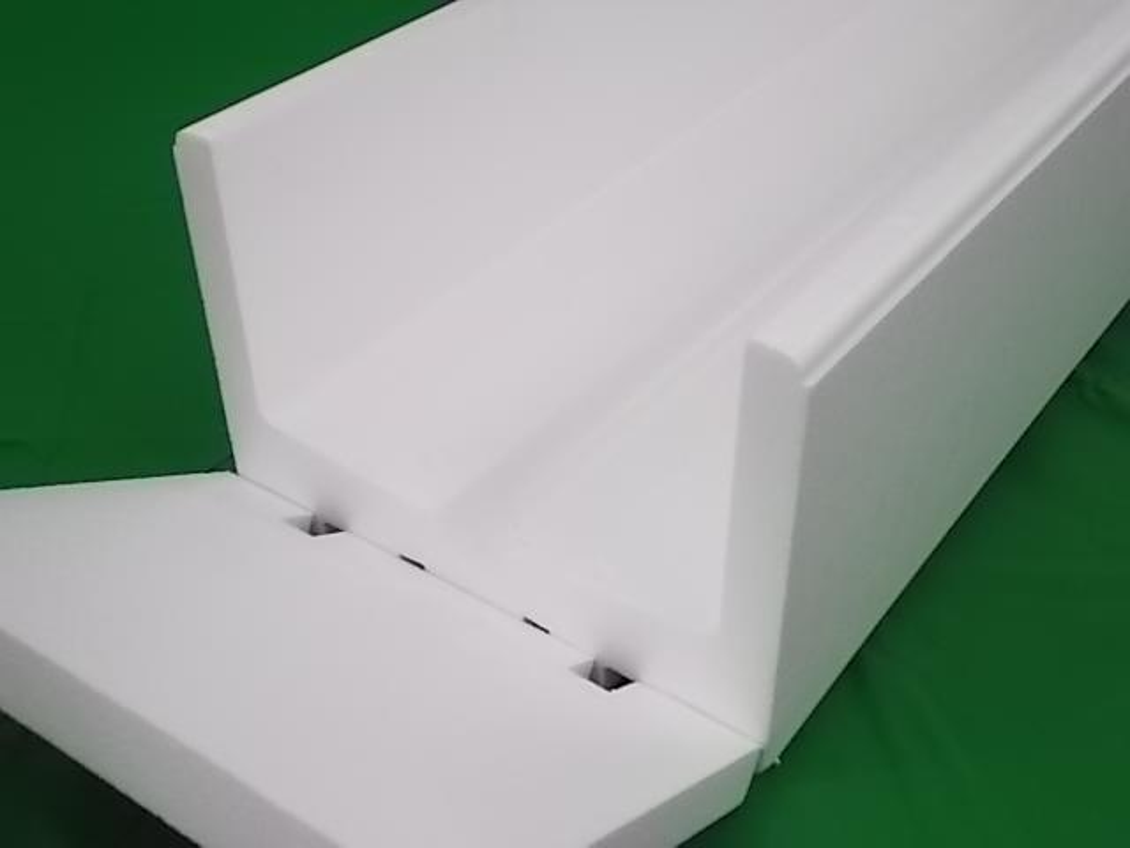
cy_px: 424
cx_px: 565
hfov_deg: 42.9
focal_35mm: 44
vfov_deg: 32.9
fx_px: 1436
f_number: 4.2
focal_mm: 7.9
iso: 400
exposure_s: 1/160
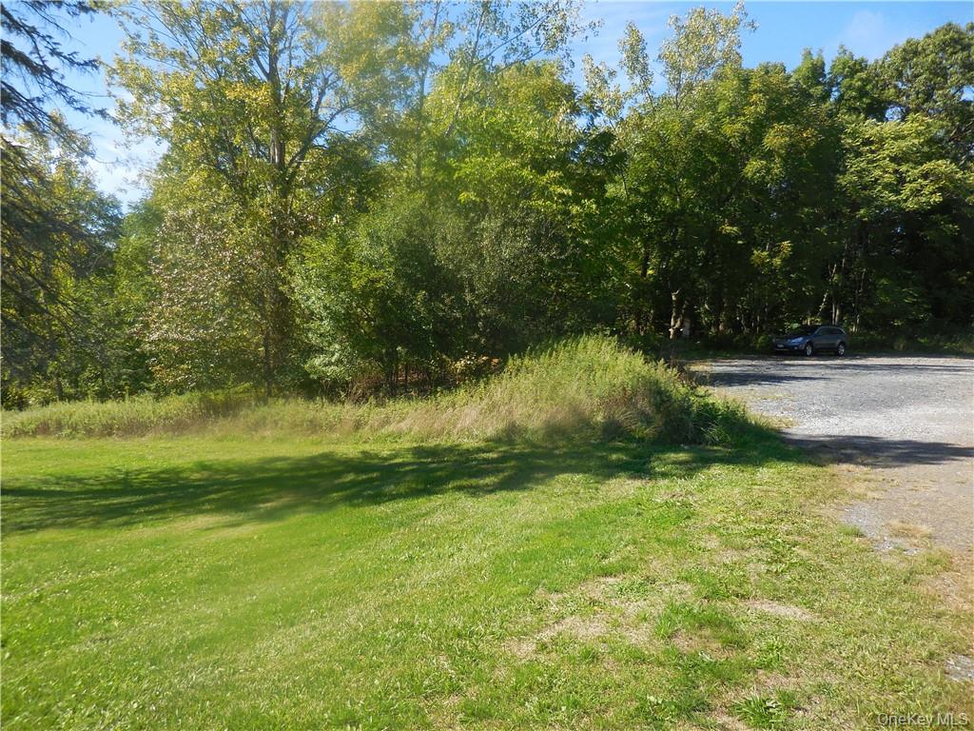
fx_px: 703
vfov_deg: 54.9
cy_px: 366
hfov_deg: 69.4
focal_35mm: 25
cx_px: 487
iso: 125
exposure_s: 1/640
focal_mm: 4.5
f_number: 3.3
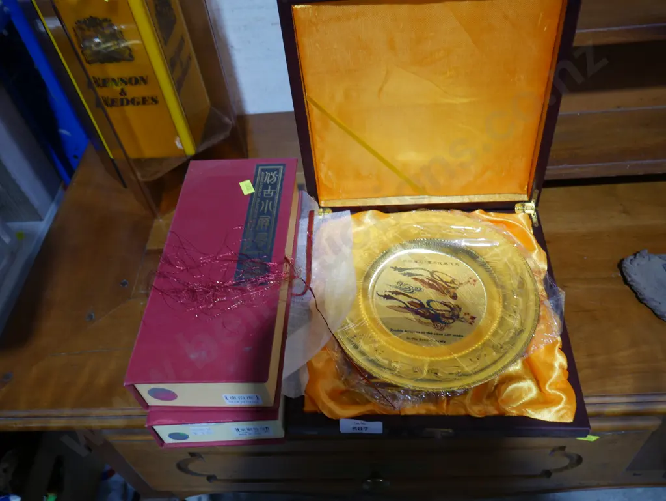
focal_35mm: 28
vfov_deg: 49.8
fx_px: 539
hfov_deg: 63.4
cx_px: 333
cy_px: 250
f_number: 3.5
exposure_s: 1/60
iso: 250
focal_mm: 14
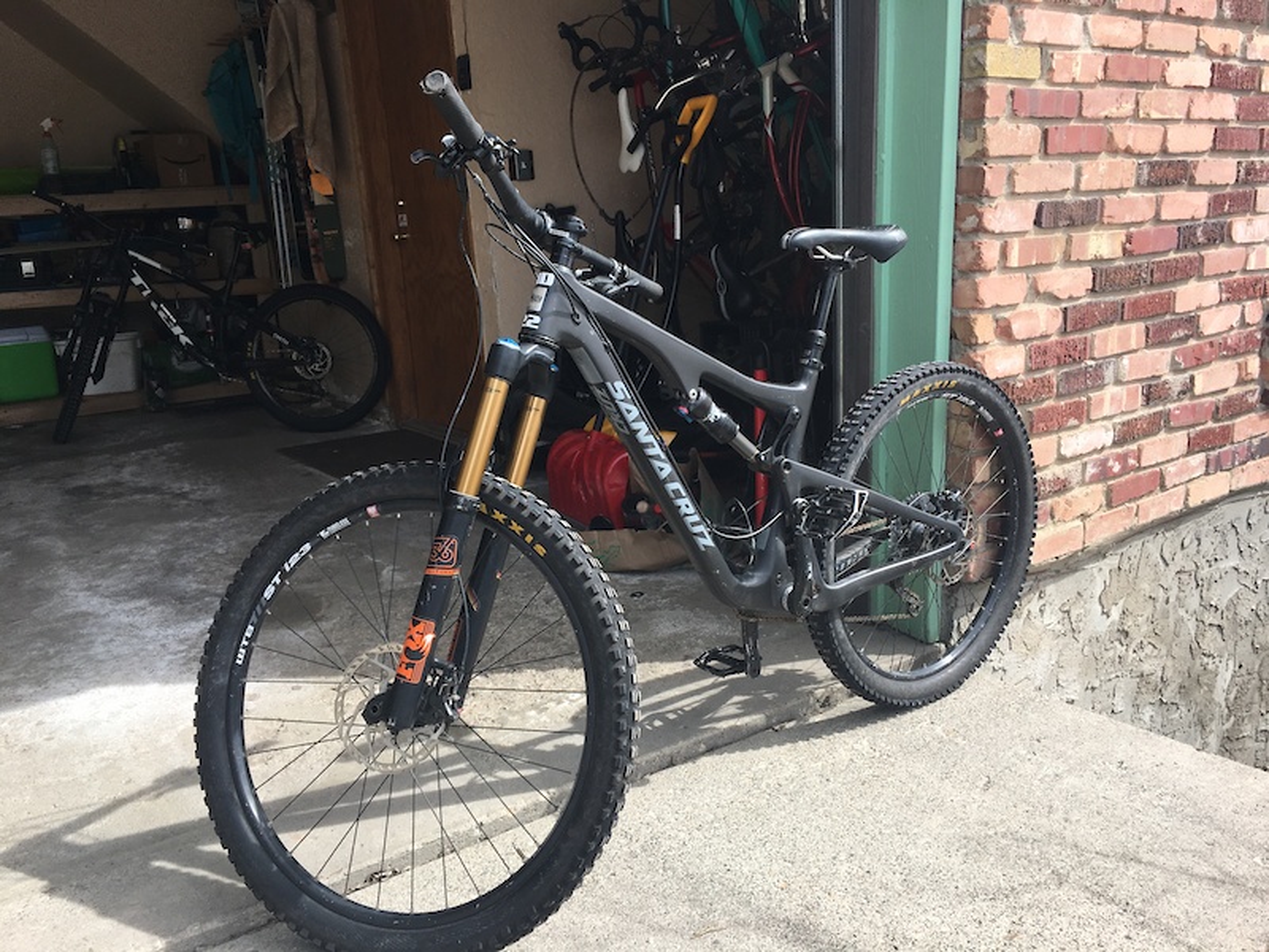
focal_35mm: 29
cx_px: 634
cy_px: 476
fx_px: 1063
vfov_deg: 48.2
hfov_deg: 61.7
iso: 25
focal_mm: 4.15
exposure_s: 1/674
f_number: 2.2
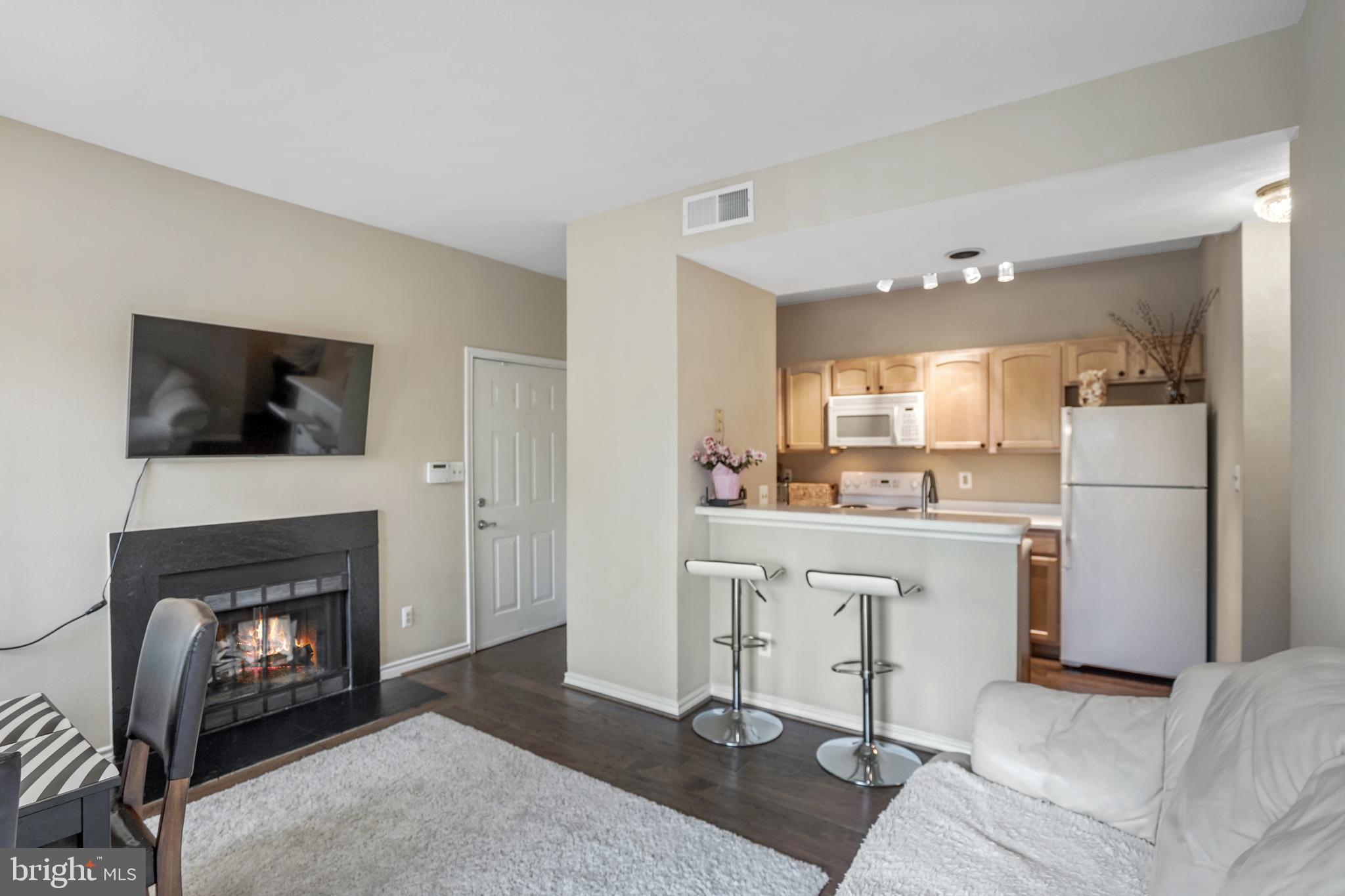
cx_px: 672
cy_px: 448
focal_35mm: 16
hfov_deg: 96.7
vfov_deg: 73.7
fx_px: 598
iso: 800
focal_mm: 16
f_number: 4
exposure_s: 1/15
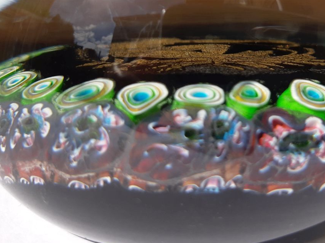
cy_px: 66
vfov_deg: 29.3
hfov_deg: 38.3
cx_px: 225
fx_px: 460
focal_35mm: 49
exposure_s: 1/1695
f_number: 1.7
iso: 40
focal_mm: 3.93
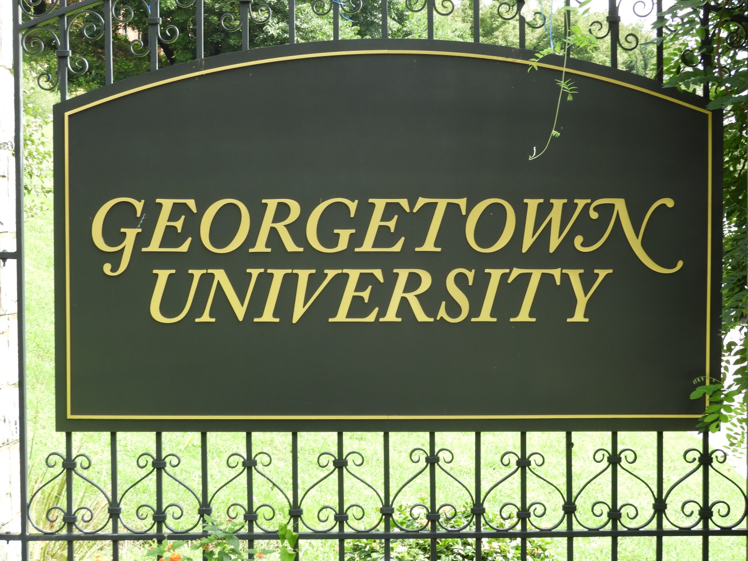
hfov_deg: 29.8
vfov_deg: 22.6
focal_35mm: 65
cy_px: 280
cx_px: 374
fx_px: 1405
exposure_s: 1/160
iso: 100
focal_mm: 11.6
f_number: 4.2
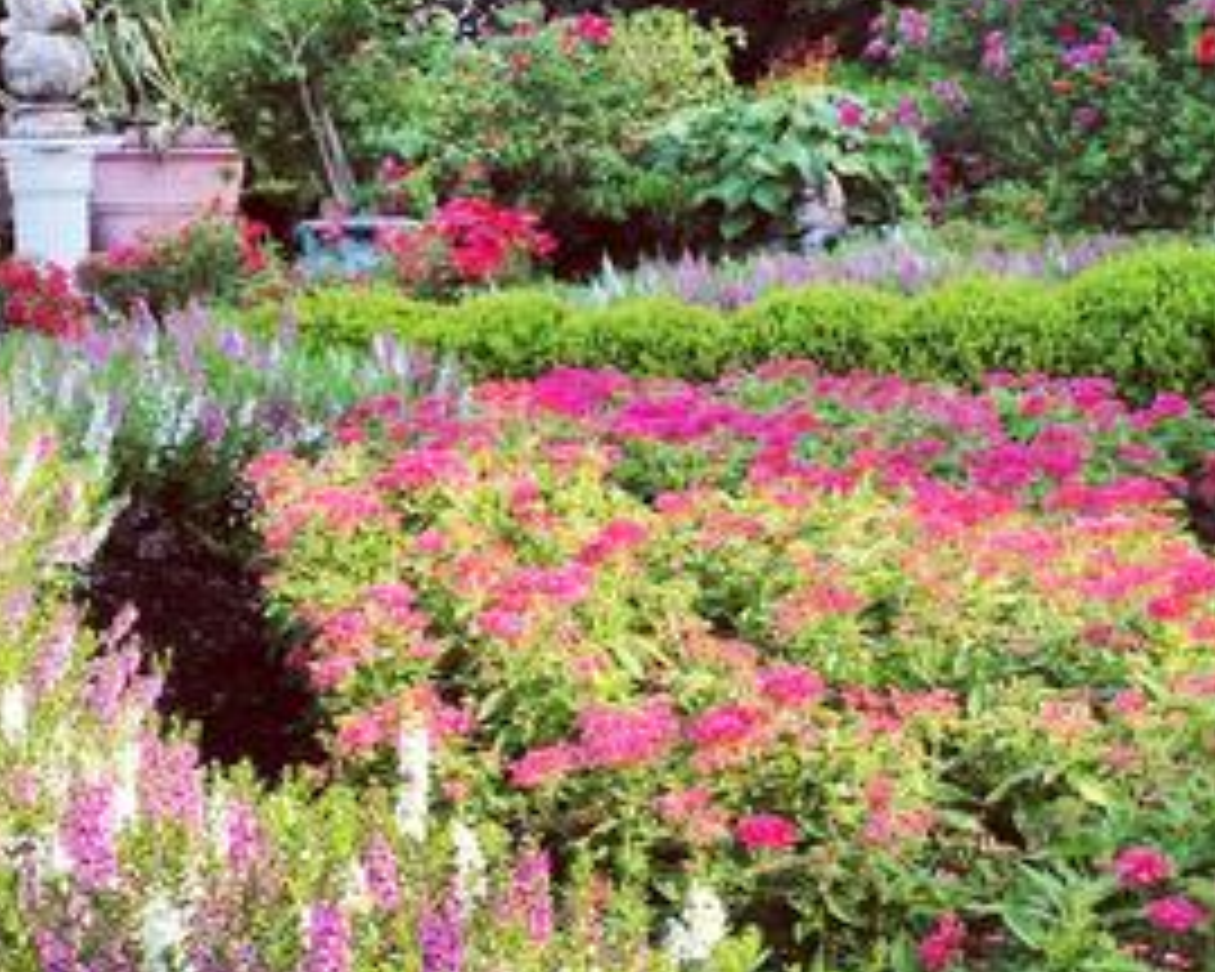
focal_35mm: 81
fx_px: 2913
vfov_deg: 18.9
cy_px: 513
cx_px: 468
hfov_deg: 23.5
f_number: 2.4
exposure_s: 1/480
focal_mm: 4.28
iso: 50
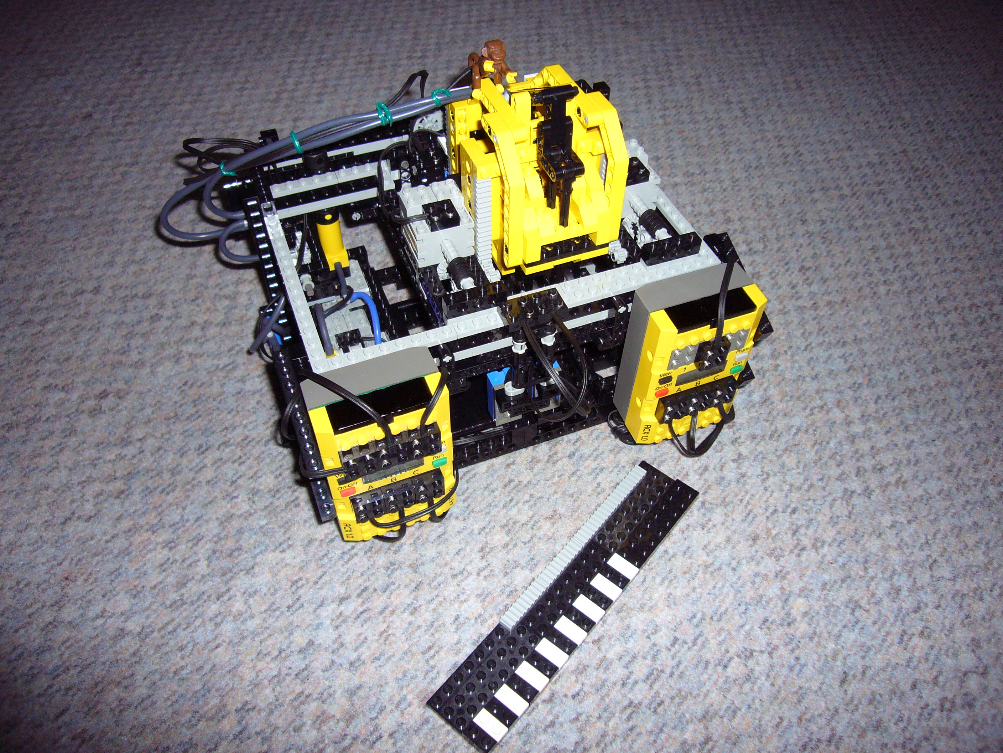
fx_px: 811
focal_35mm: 28
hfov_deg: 63.4
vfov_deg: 49.7
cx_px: 502
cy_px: 376
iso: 100
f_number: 2.8
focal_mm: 4.6
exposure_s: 1/30
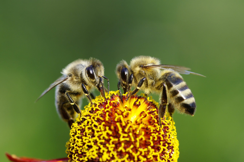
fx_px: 1067
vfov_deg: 8.7
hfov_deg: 13.1
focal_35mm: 158
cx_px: 122
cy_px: 81
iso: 400
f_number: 8
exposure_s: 1/160
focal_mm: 105
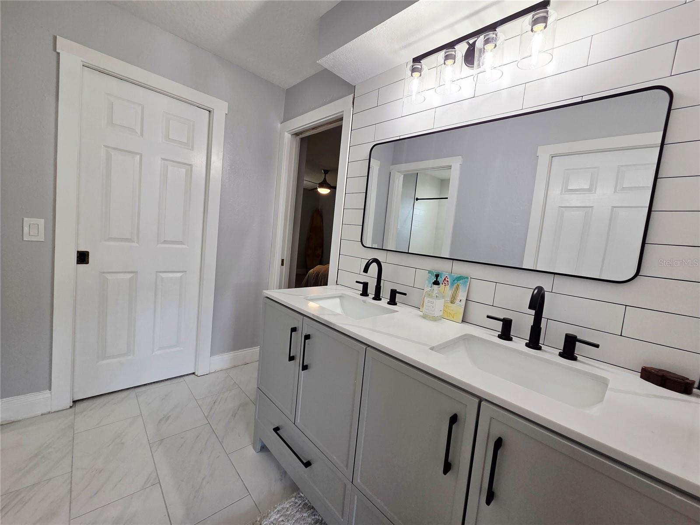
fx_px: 263
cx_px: 350
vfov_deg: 89.9
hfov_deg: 106.2
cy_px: 262
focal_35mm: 13
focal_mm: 2.2
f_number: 2.2
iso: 64
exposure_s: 1/120
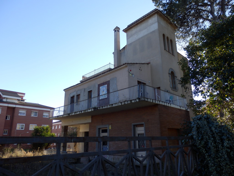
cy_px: 88
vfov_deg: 54.9
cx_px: 117
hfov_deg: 69.4
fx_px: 169
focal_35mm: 25
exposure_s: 1/400
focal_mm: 4.5
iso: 80
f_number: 3
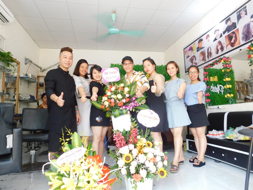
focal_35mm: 23
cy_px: 95
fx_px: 168
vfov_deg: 58.9
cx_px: 126
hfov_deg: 73.9
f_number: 3
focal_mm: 4
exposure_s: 1/50
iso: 125
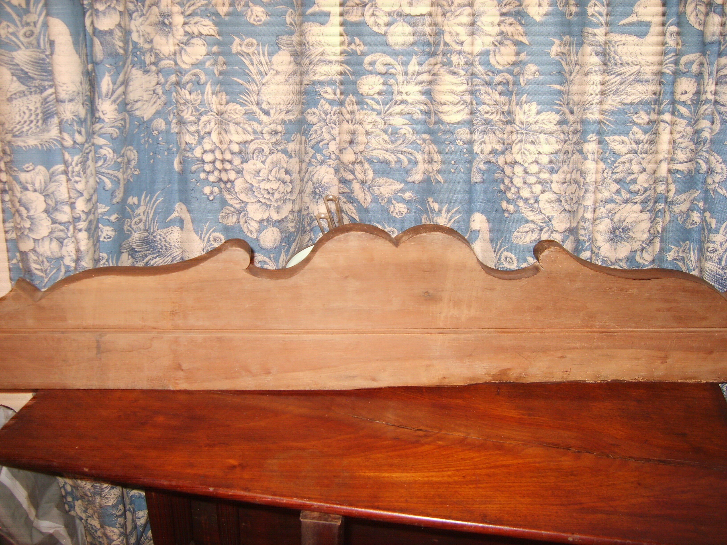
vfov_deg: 40.7
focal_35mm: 35
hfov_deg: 52.6
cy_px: 272
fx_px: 735
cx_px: 364
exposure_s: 1/30
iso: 100
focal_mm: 7.4
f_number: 2.8
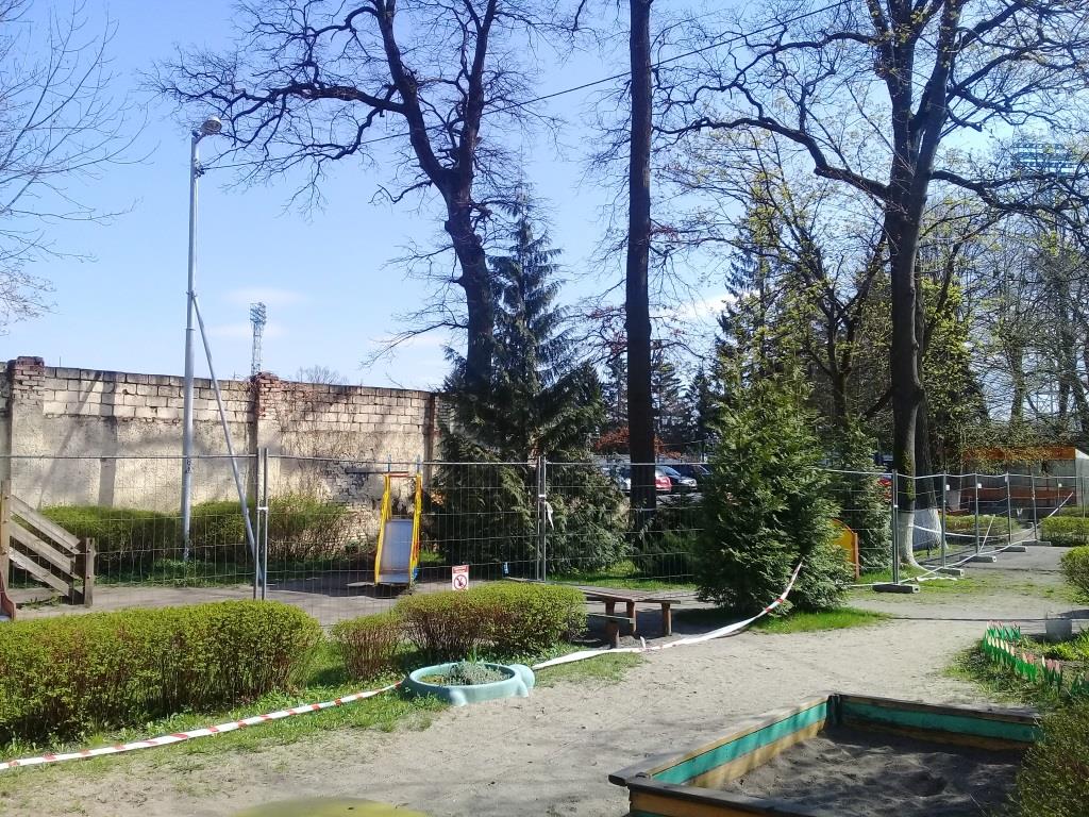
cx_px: 544
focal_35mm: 31
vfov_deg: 45.4
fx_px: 975
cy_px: 408
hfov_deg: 58.4
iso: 50
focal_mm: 3.3
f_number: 2.2
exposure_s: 1/799
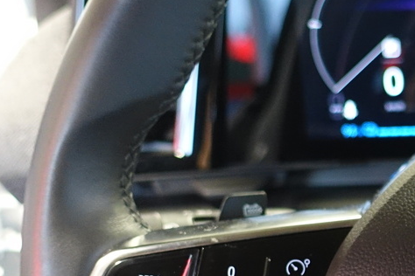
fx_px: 945
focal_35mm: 82
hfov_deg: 22.4
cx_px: 524
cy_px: 266
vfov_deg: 16.4
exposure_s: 1/20
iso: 800
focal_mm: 8.8
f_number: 1.8
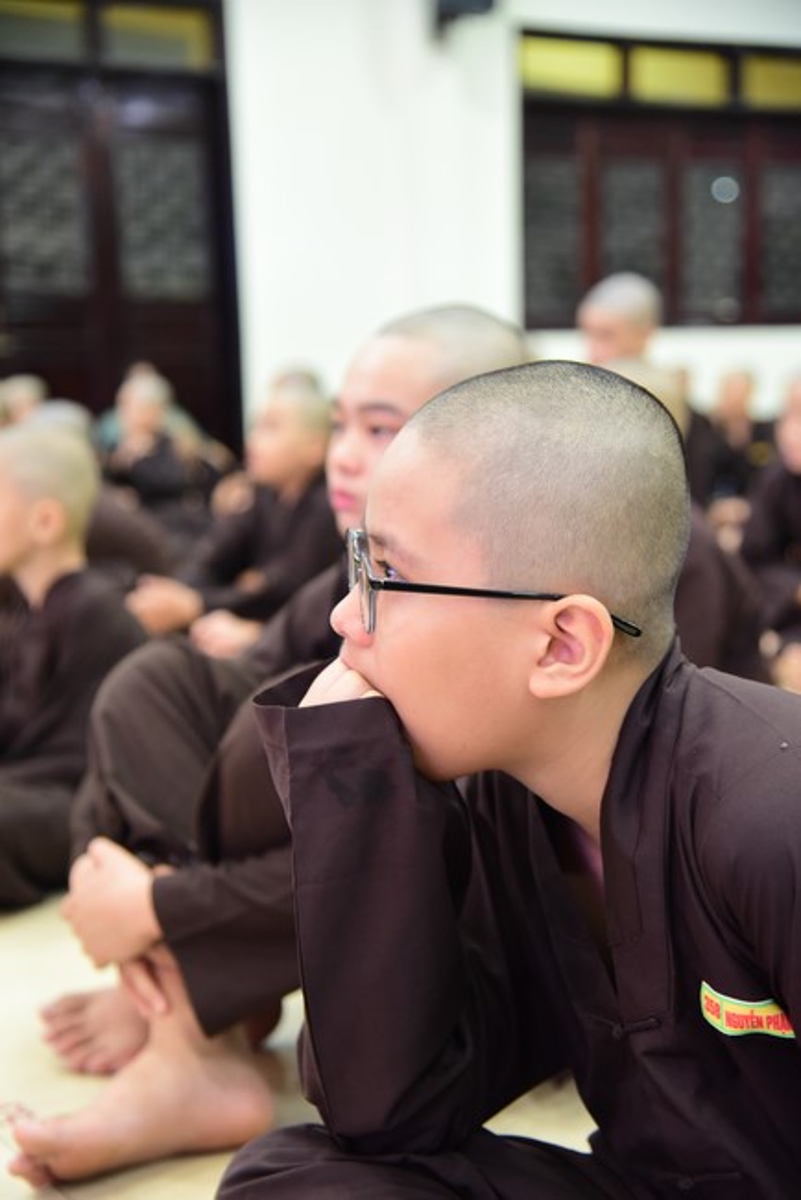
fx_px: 2067
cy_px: 600
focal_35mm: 62
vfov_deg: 32.4
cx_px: 400
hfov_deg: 21.9
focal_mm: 62
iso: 2500
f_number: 4
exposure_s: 1/30
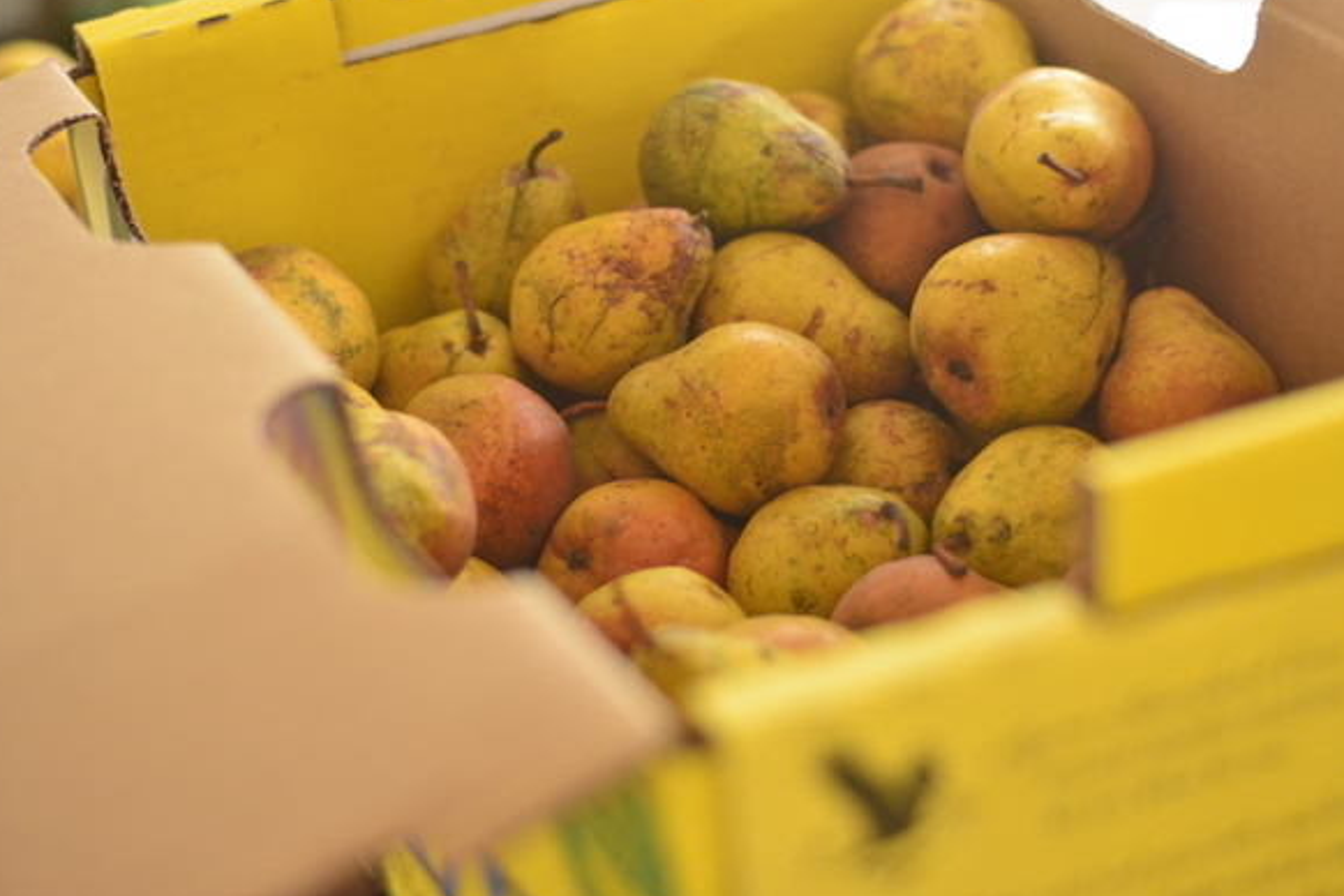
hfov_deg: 23.9
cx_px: 690
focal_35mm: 85
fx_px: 3173
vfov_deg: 16.1
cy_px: 436
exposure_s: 1/50
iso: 800
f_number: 2
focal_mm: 50
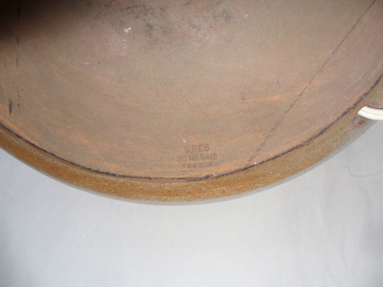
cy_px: 144
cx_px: 192
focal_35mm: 37
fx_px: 409
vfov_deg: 38.7
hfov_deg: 50.1
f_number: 2.8
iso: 100
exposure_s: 1/30
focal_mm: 6.1
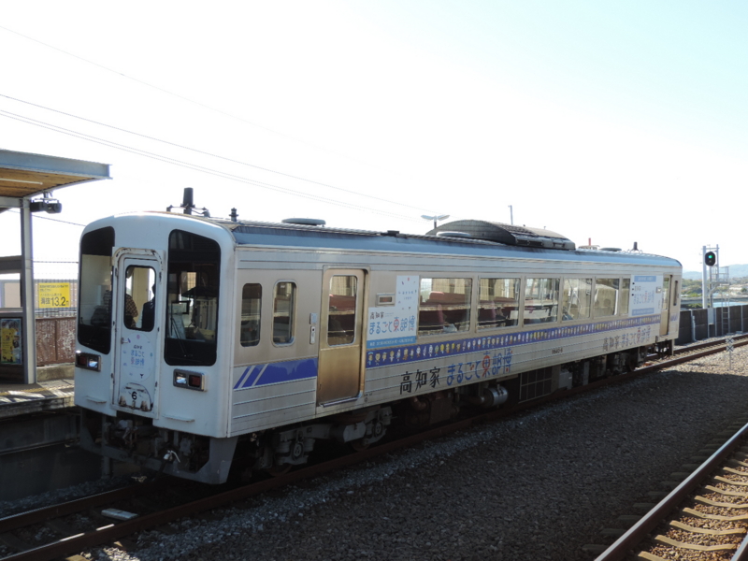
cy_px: 280
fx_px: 864
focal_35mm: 40
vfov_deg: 36.0
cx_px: 374
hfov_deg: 46.8
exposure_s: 1/400
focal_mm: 7.1
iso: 80
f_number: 3.3
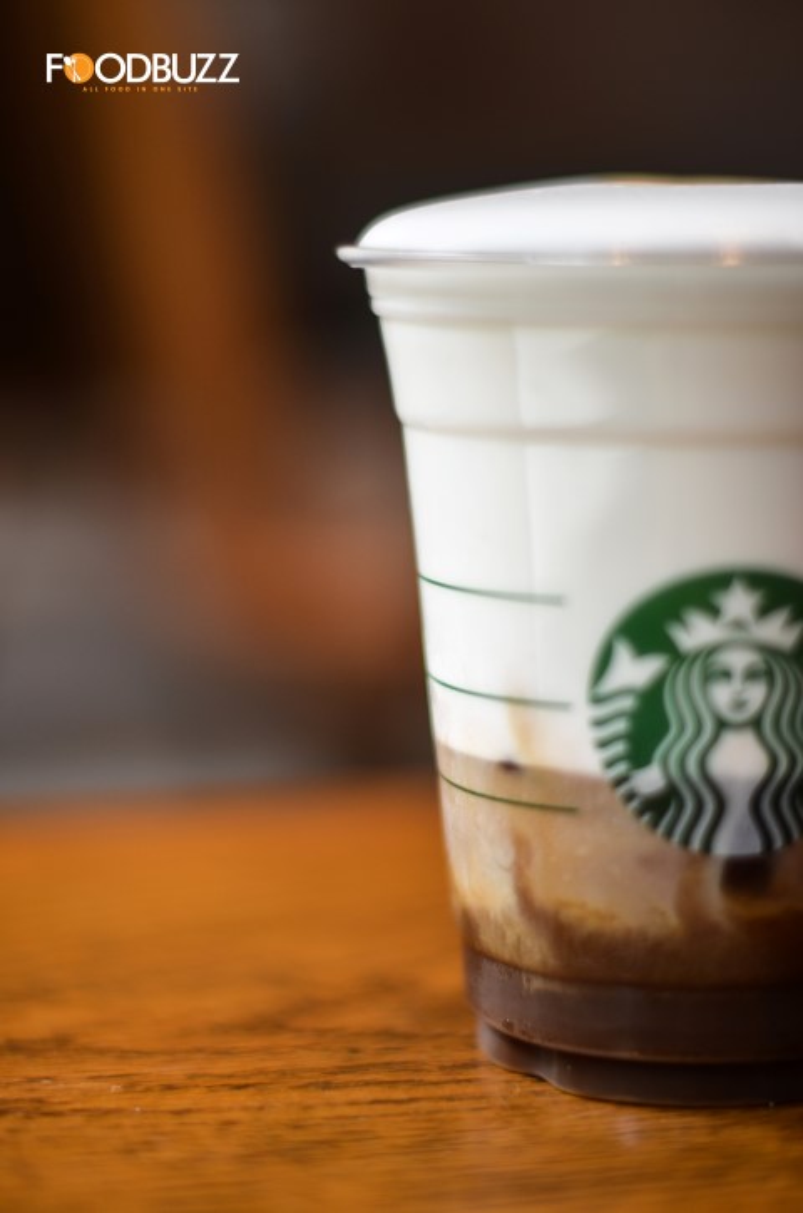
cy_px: 606
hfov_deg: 18.1
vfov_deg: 27.0
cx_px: 402
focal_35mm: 75
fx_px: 2521
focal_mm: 50
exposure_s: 1/250
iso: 100
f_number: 1.4
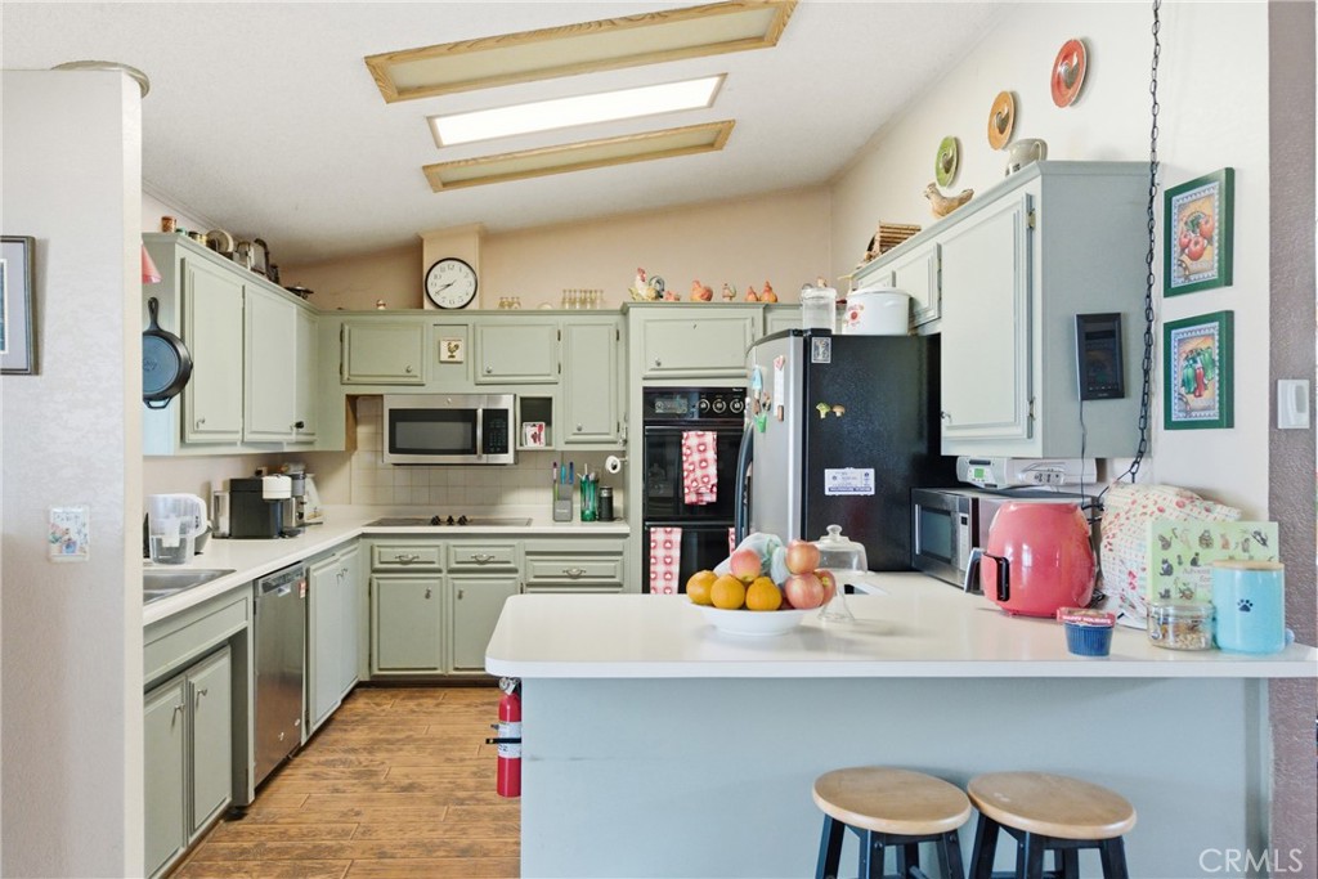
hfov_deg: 73.7
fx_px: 879
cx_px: 659
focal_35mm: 24
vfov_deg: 53.1
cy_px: 440
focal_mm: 24
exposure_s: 1/800
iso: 6400
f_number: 3.5
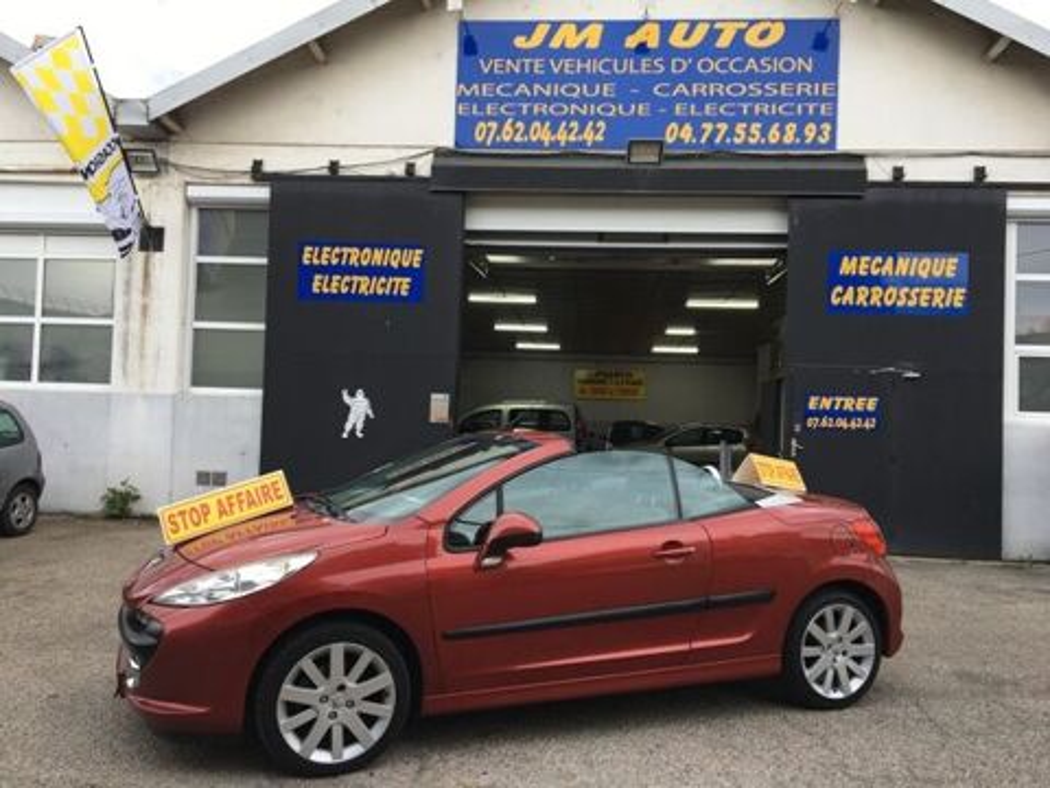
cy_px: 394
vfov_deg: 48.2
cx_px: 525
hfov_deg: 61.7
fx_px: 880
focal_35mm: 29
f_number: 2.2
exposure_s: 1/50
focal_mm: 4.15
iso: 32
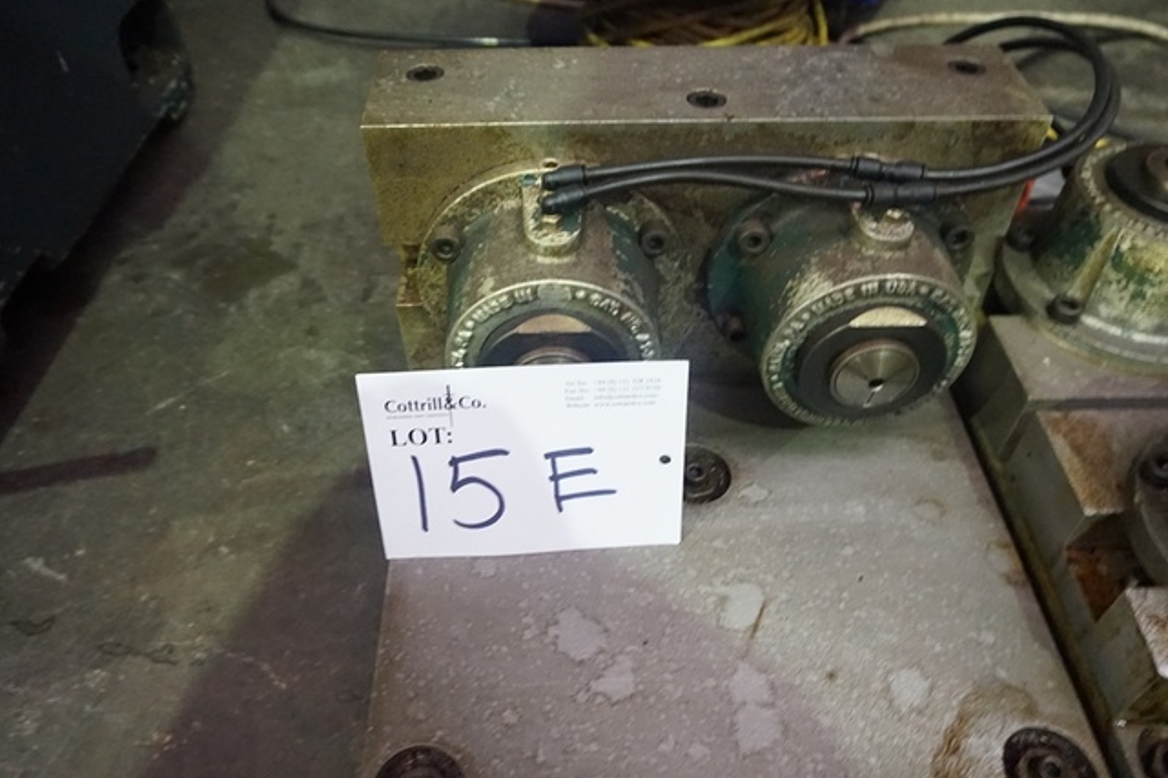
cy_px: 388
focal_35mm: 27
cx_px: 586
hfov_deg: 67.4
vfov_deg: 47.9
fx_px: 876
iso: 3200
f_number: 3.5
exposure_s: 1/8
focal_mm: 16
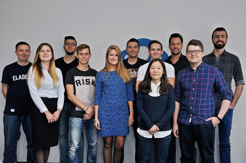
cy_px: 82
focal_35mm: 39
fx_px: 266
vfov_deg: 34.1
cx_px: 123
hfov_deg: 49.6
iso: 200
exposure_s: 1/200
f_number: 4
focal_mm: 26
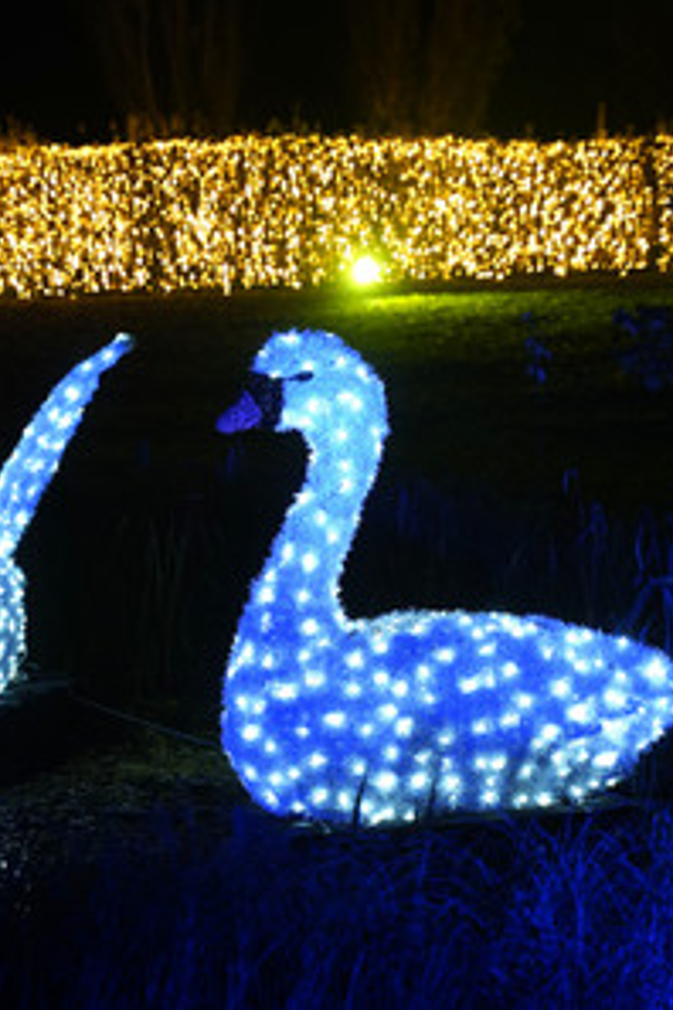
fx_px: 3196
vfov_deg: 17.9
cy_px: 503
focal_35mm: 114
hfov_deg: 12.0
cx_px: 291
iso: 1600
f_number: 3.5
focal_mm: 75
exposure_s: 1/100
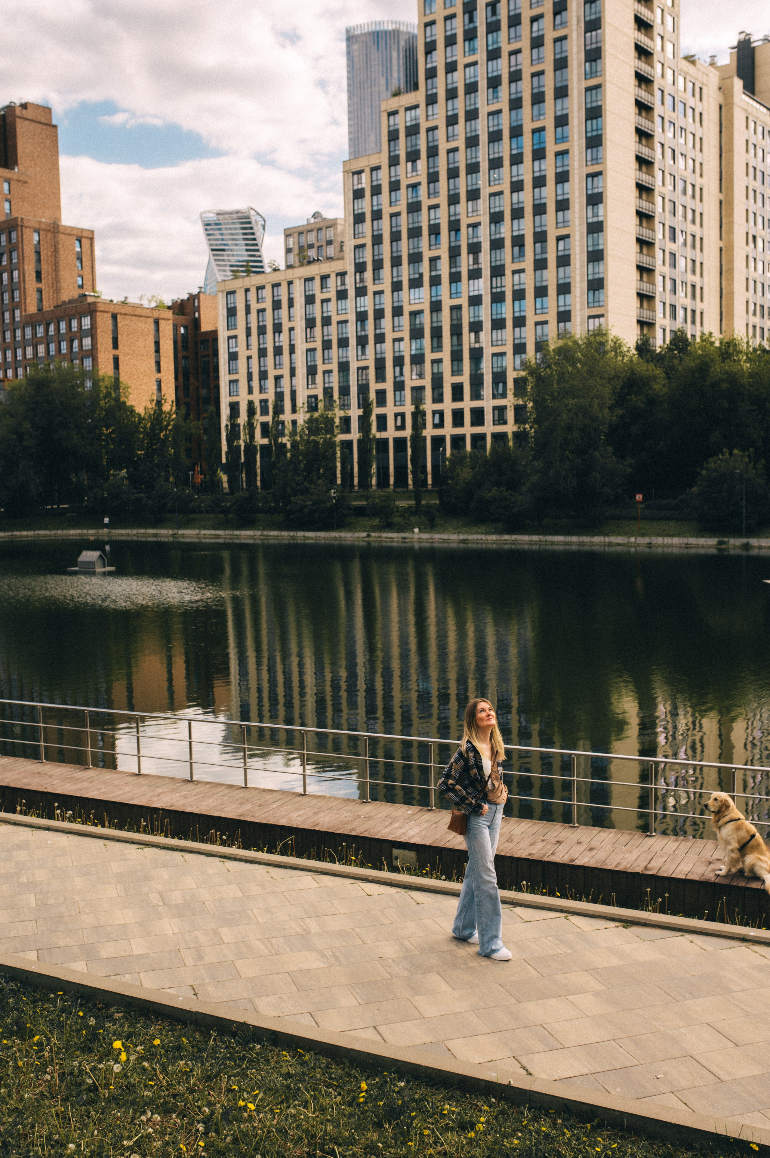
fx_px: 1124
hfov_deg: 37.8
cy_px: 579
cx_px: 385
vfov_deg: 54.5
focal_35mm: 35
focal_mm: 35
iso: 100
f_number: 5.6
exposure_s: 1/500
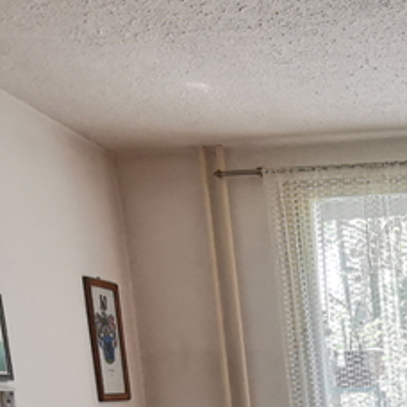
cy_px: 600
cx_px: 511
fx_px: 1051
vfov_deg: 19.3
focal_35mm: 79
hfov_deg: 20.3
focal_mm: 2.26
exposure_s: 1/50
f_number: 2.2
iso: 100
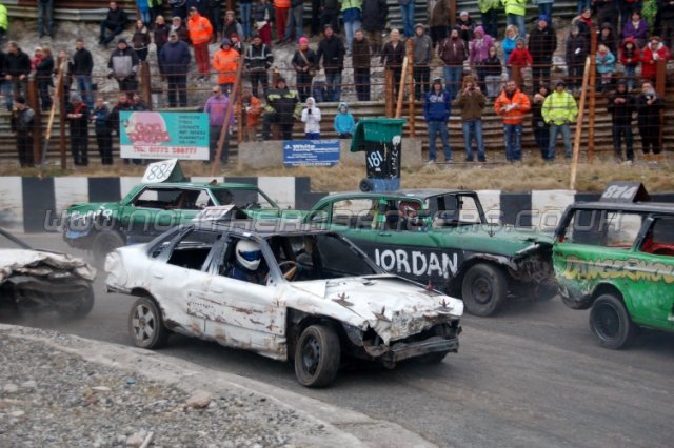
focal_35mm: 60
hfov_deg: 33.4
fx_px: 1123
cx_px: 337
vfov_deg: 22.6
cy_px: 224
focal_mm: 40
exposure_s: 1/320
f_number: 4.8
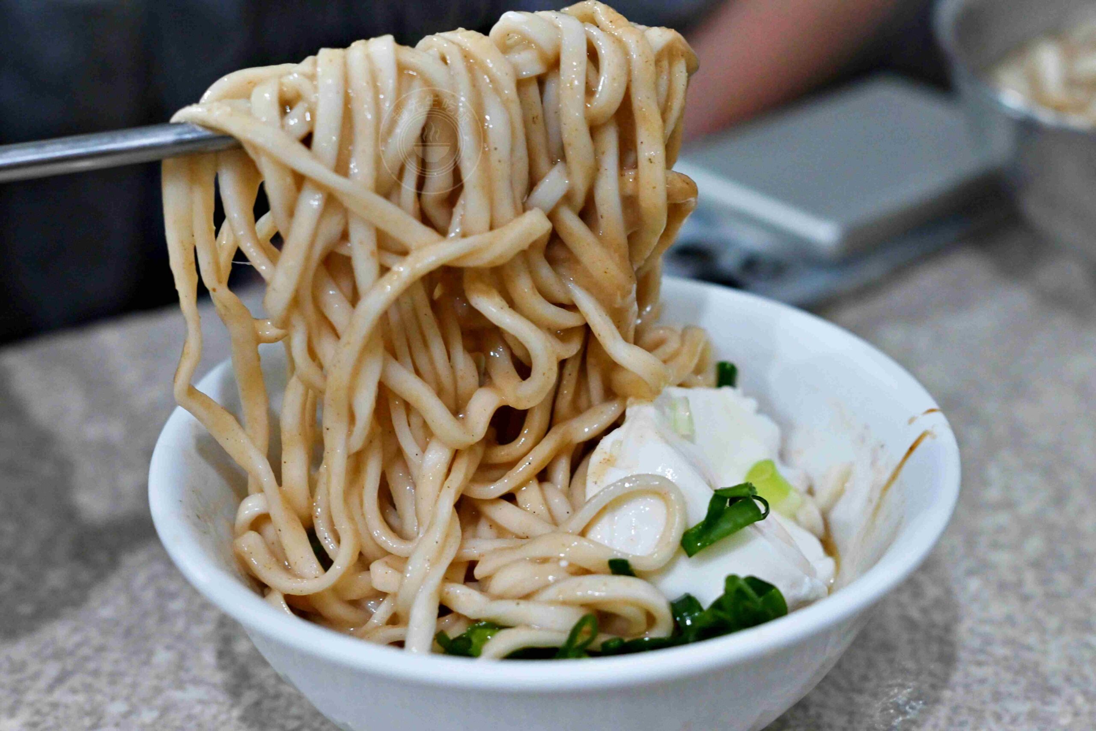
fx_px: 2283
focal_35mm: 75
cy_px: 366
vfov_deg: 18.2
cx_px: 548
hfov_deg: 27.0
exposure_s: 1/200
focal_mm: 50
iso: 1600
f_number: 3.2
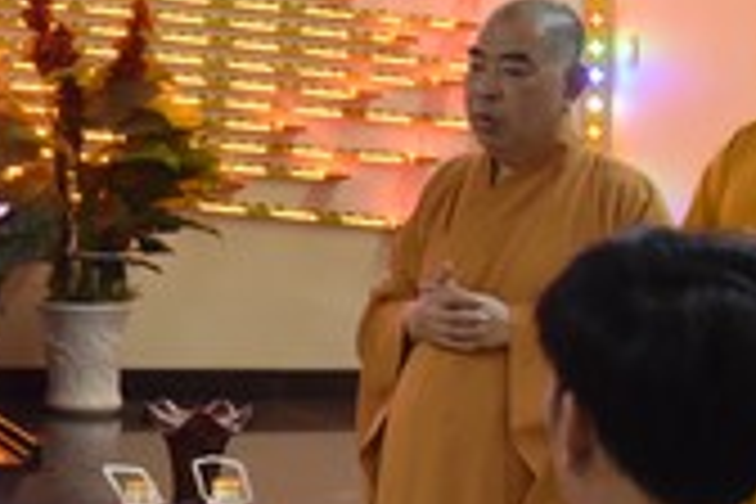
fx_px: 1953
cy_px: 230
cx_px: -194
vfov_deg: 14.7
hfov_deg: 20.3
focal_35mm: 93
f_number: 4
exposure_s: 1/60
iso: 2500
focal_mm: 24
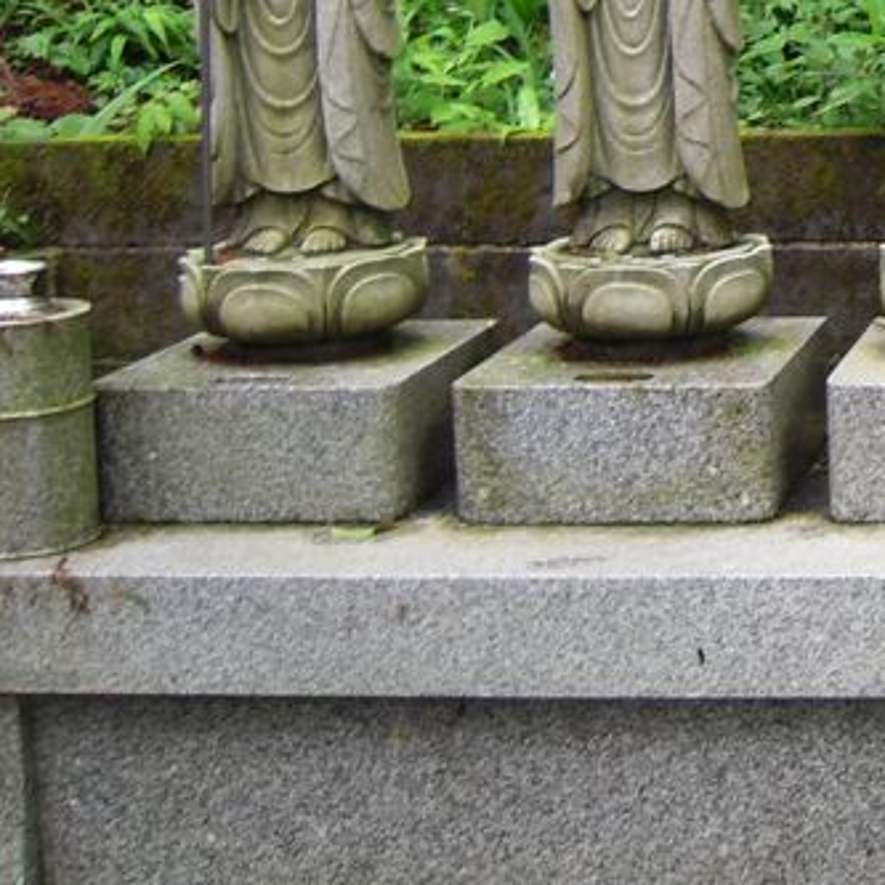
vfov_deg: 21.7
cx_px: 1228
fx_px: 2198
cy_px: -50
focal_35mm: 76
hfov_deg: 20.3
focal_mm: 5
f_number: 2.7
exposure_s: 1/100
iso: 100
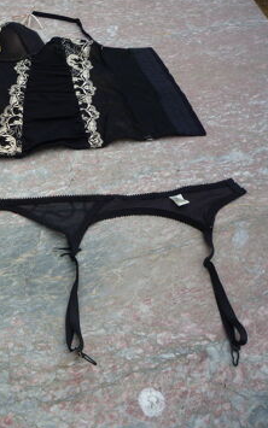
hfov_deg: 28.0
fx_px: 502
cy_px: 213
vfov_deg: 46.2
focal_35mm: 43
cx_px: -2
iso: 100
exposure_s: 1/200
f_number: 4
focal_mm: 5.2
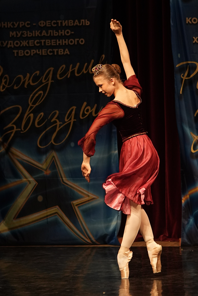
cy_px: 131
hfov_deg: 5.0
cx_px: 94
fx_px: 2269
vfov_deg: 7.5
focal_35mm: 275
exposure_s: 1/500
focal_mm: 160
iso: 2000
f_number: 2.8
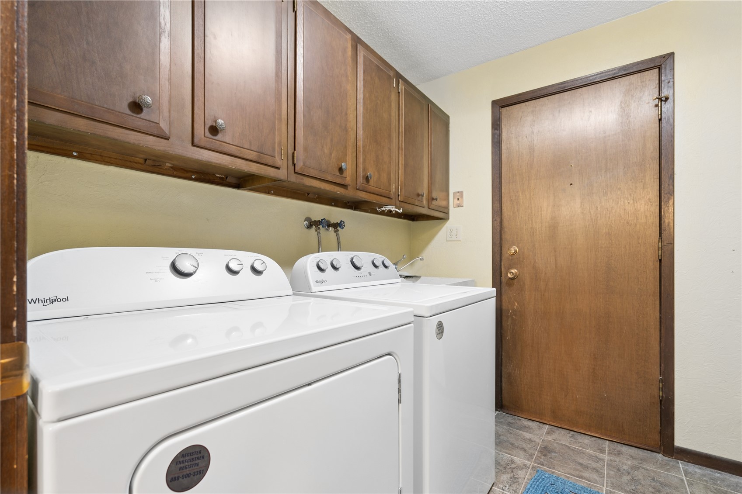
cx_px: 371
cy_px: 247
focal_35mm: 16
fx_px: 330
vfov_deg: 73.7
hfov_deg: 96.7
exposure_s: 1/3.33
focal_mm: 16
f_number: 8
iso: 400
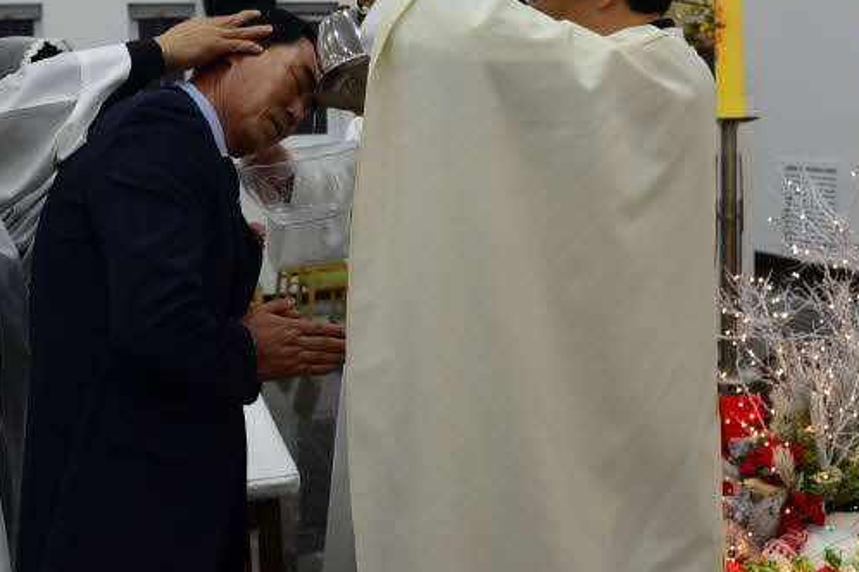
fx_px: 1074
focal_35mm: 45
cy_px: 213
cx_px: 381
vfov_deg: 29.7
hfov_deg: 43.5
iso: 1100
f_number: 5.6
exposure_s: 1/90
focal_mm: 35
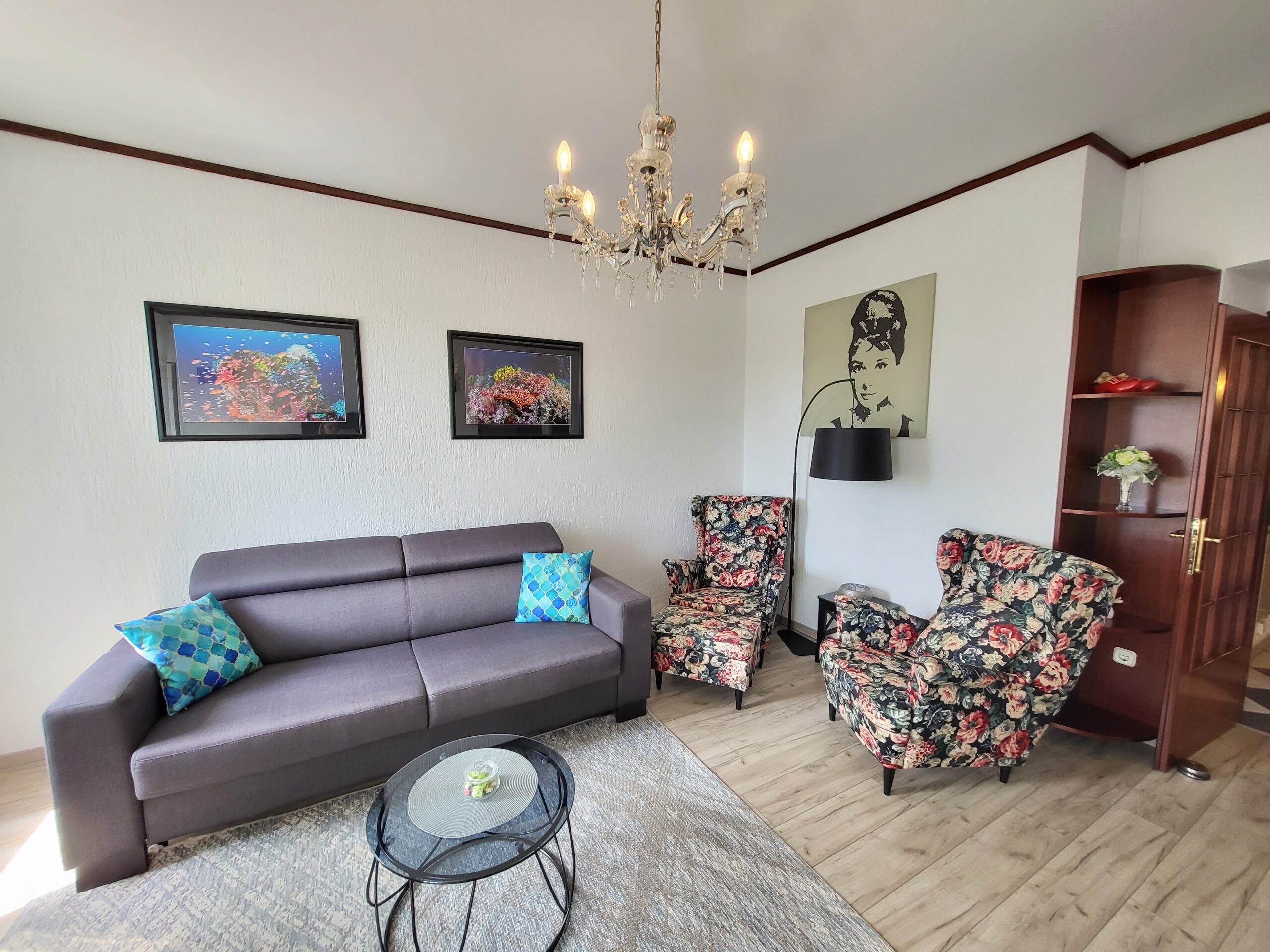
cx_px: 635
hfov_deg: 106.2
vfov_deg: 89.9
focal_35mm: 13
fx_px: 477
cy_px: 476
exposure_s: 1/50
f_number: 2.2
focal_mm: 1.74
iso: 160
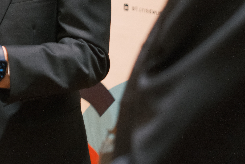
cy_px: -53
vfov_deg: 13.1
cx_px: -82
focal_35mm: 101
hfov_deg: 18.6
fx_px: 687
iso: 1600
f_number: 1.4
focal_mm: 23
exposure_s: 1/250
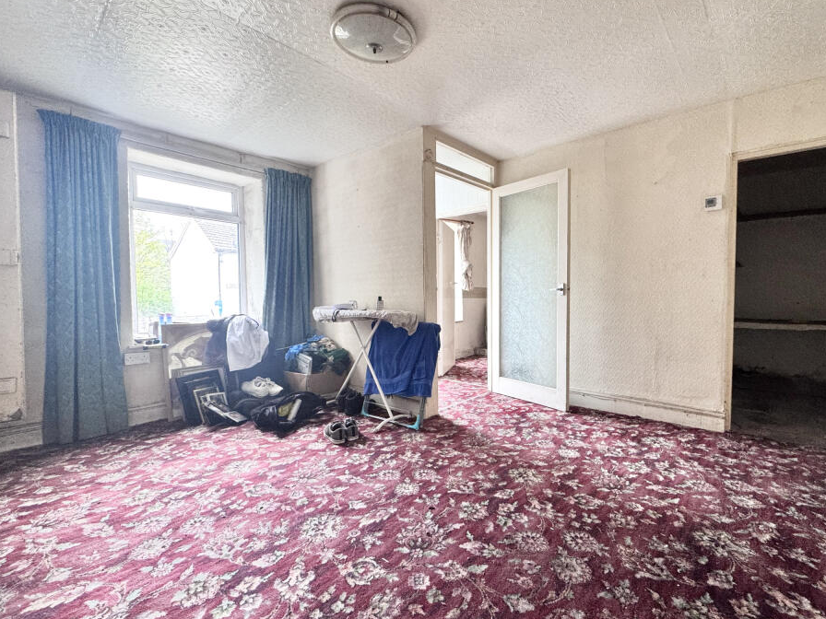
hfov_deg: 94.0
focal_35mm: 16
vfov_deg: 78.1
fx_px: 382
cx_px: 467
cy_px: 311
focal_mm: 2.22
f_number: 2.2
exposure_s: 1/99
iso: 160
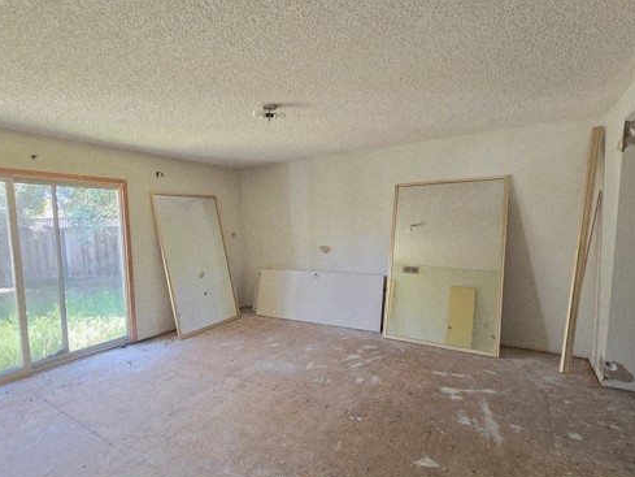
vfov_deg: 74.5
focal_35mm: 17
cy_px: 266
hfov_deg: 90.2
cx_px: 265
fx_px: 312
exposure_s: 1/60
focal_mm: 2.2
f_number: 2.2
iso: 320
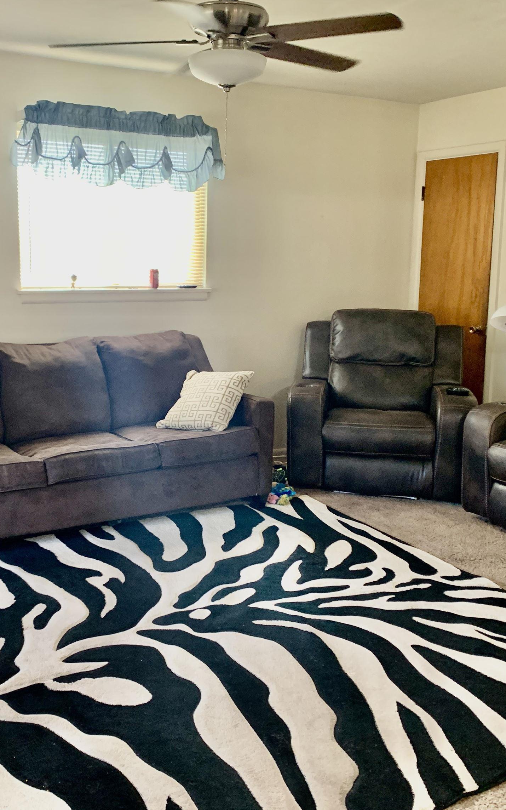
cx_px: 170
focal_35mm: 37
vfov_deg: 52.7
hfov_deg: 34.1
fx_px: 816
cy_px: 405
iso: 200
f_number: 1.8
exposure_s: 1/60
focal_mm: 4.25
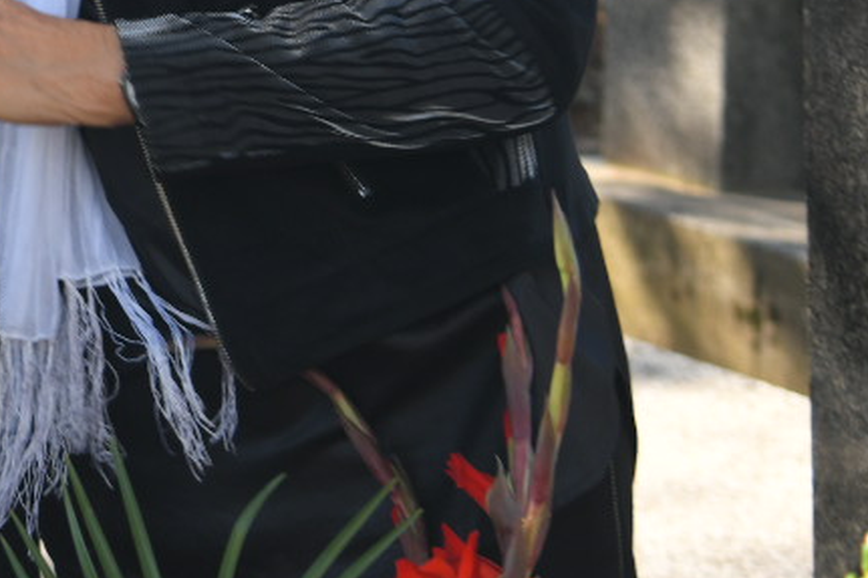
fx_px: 4169
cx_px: -328
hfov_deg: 11.5
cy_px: -248
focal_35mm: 173
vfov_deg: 7.8
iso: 200
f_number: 4
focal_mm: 46
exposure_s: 1/200
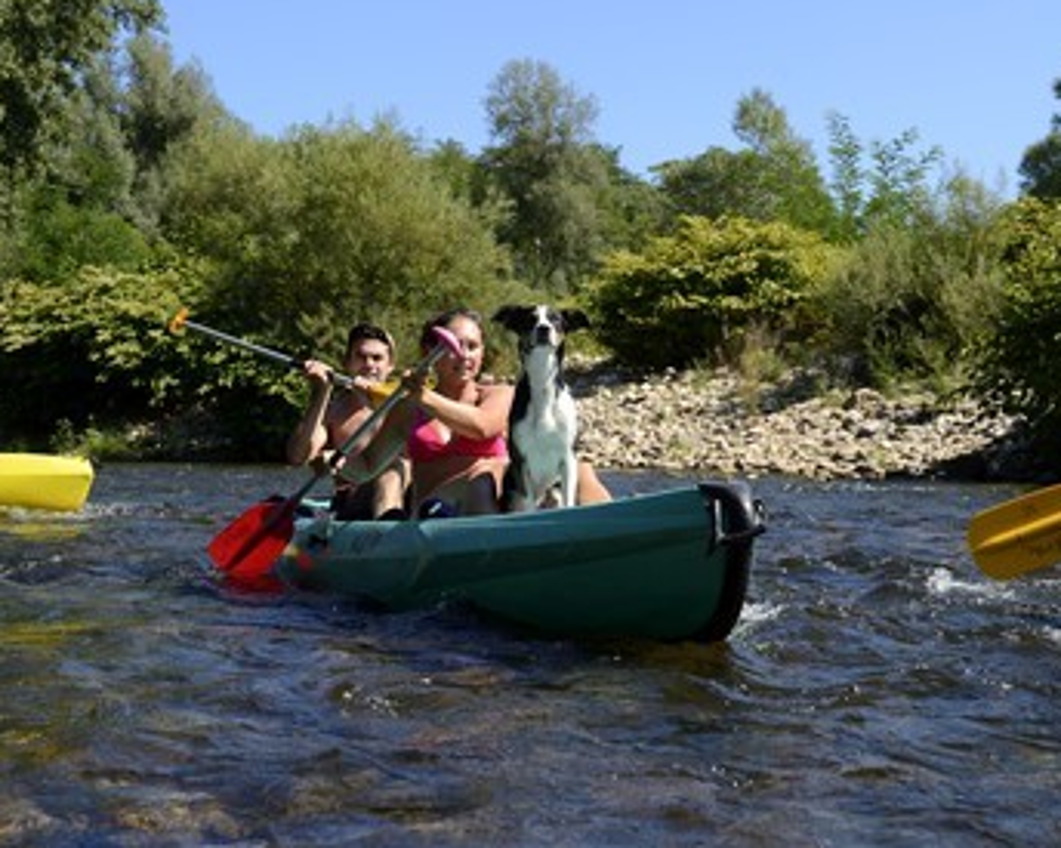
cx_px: 546
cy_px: 426
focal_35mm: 63
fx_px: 1978
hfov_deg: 30.0
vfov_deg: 24.2
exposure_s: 1/500
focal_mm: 55
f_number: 6.3
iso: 200
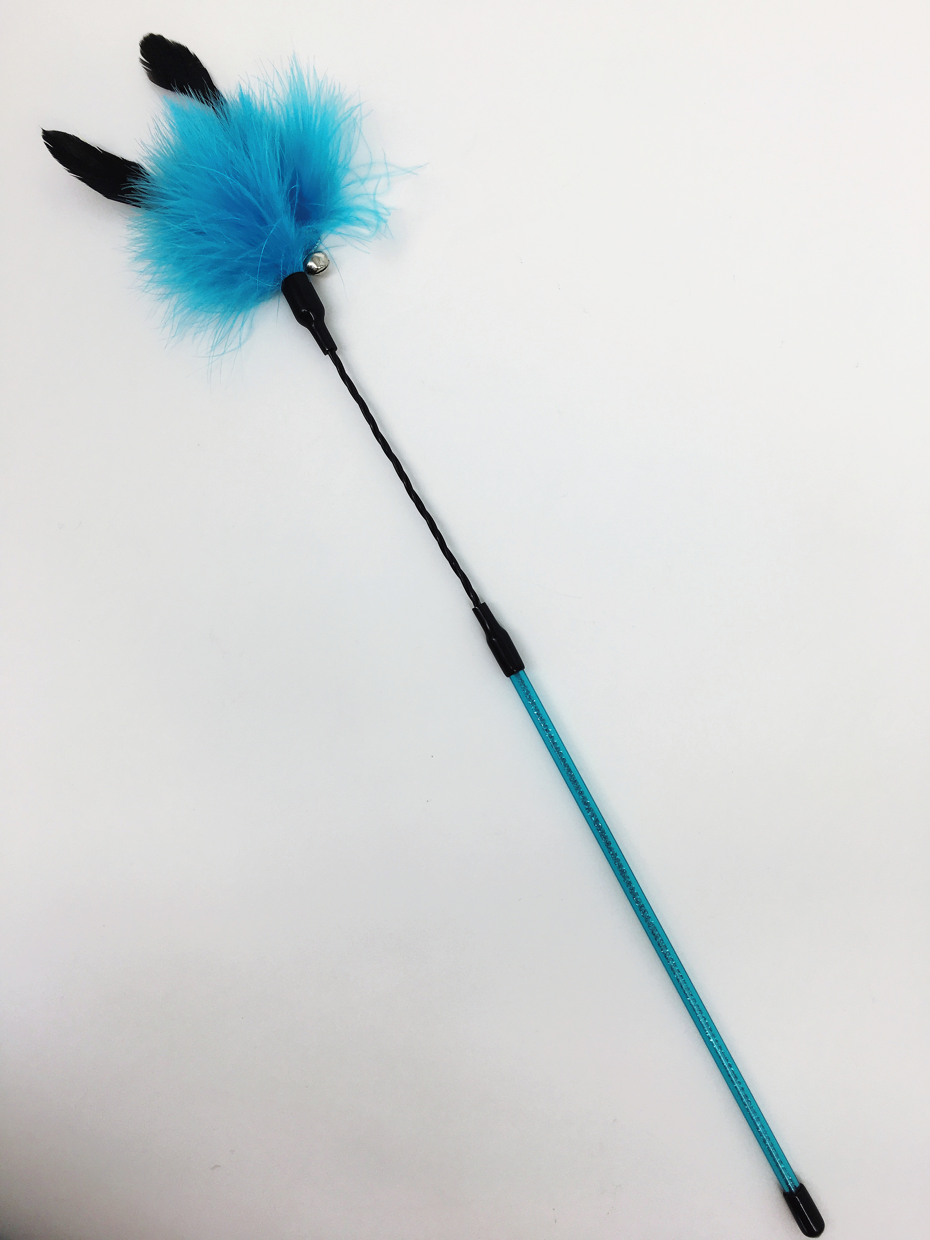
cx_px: 465
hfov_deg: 48.2
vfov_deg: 61.7
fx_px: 1039
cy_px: 620
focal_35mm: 29
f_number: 2.2
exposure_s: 1/100
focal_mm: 4.15
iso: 25
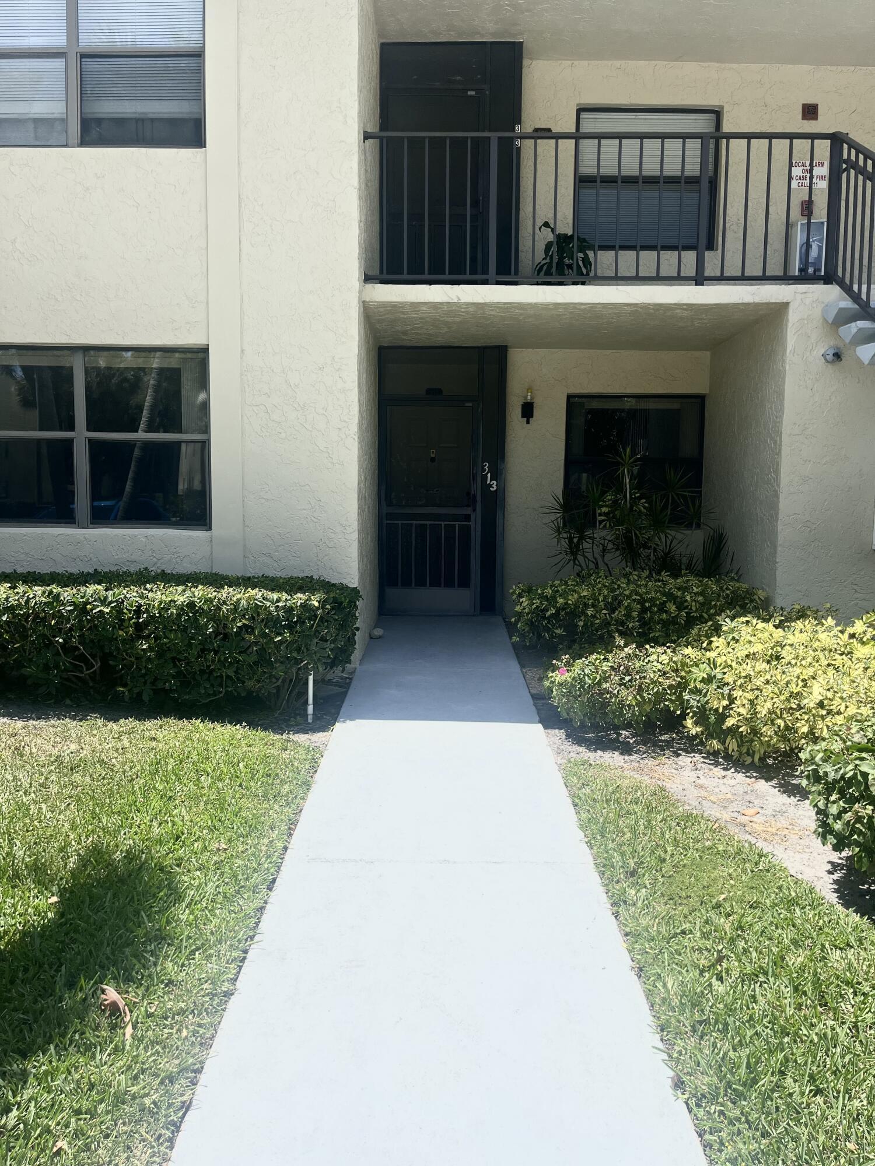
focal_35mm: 26
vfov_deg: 67.3
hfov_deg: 53.1
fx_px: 876
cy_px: 583
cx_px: 438
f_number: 1.6
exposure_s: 1/3215
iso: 50
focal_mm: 5.1
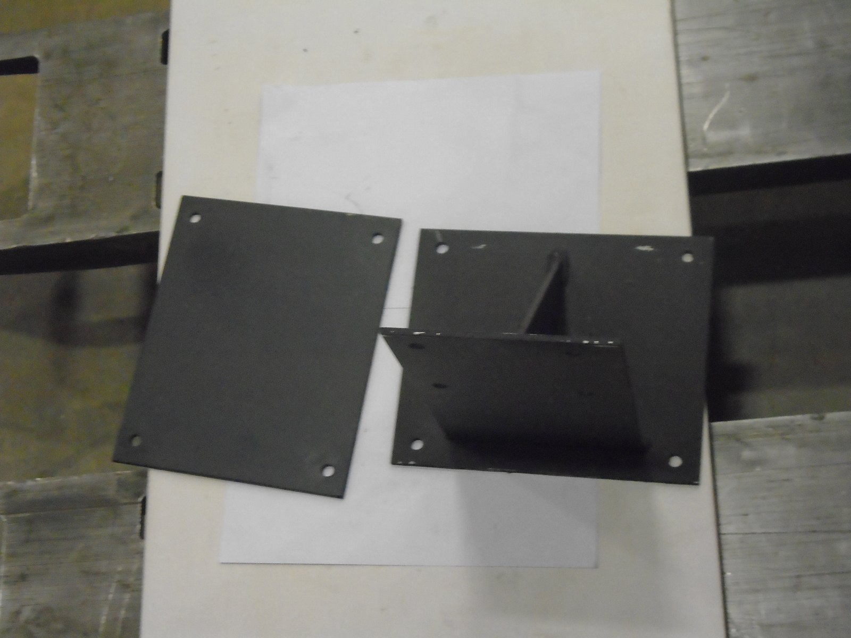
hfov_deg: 33.2
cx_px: 426
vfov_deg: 25.2
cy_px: 319
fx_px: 1426
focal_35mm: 58
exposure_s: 1/25
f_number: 4.9
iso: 800
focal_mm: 10.2
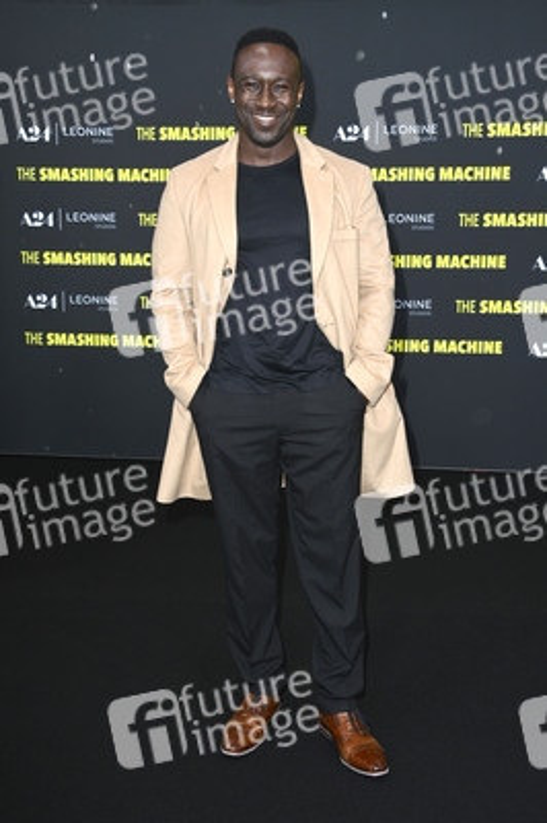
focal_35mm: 44
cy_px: 412
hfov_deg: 30.5
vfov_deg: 44.5
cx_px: 274
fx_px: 1004
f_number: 5.6
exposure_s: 1/250
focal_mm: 44
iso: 640
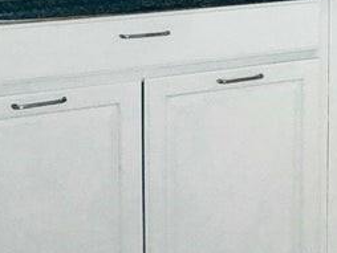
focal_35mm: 94
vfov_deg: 14.8
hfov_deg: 18.3
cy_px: -105
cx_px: 517
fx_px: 916
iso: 64
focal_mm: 3
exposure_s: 1/60
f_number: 1.8
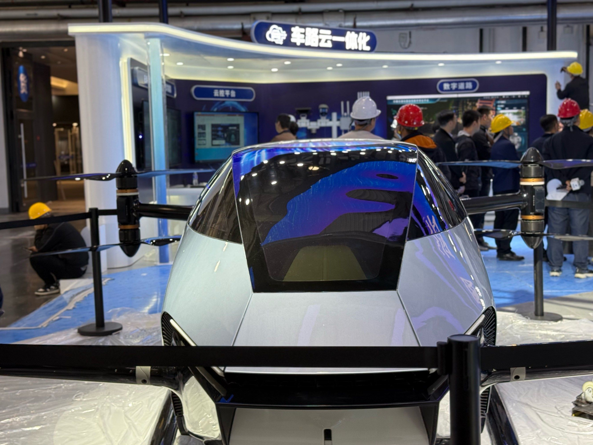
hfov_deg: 38.9
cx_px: 293
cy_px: 221
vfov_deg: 29.7
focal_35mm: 49
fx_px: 839
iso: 64
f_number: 1.78
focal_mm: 6.76
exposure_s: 1/100
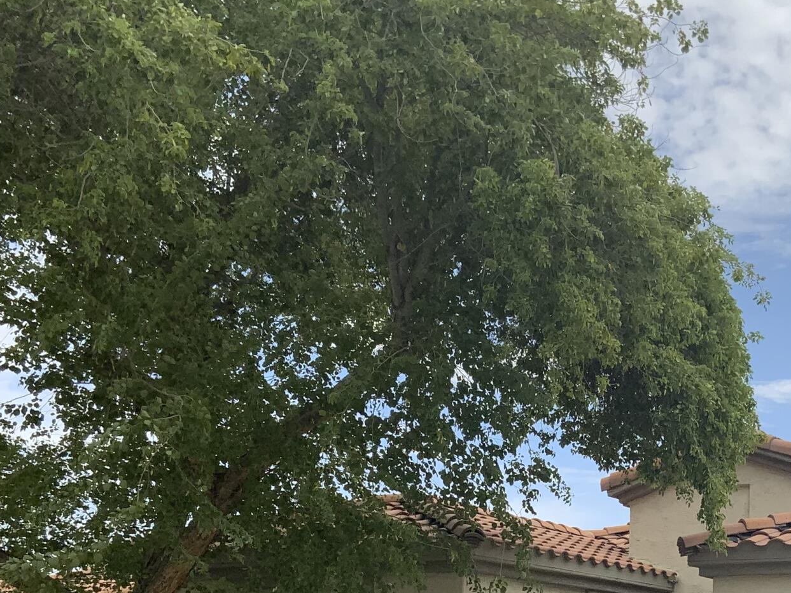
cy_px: 580
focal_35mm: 70
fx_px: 1599
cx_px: 644
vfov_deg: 20.4
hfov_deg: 27.2
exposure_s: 1/2058
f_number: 1.8
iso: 16
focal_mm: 3
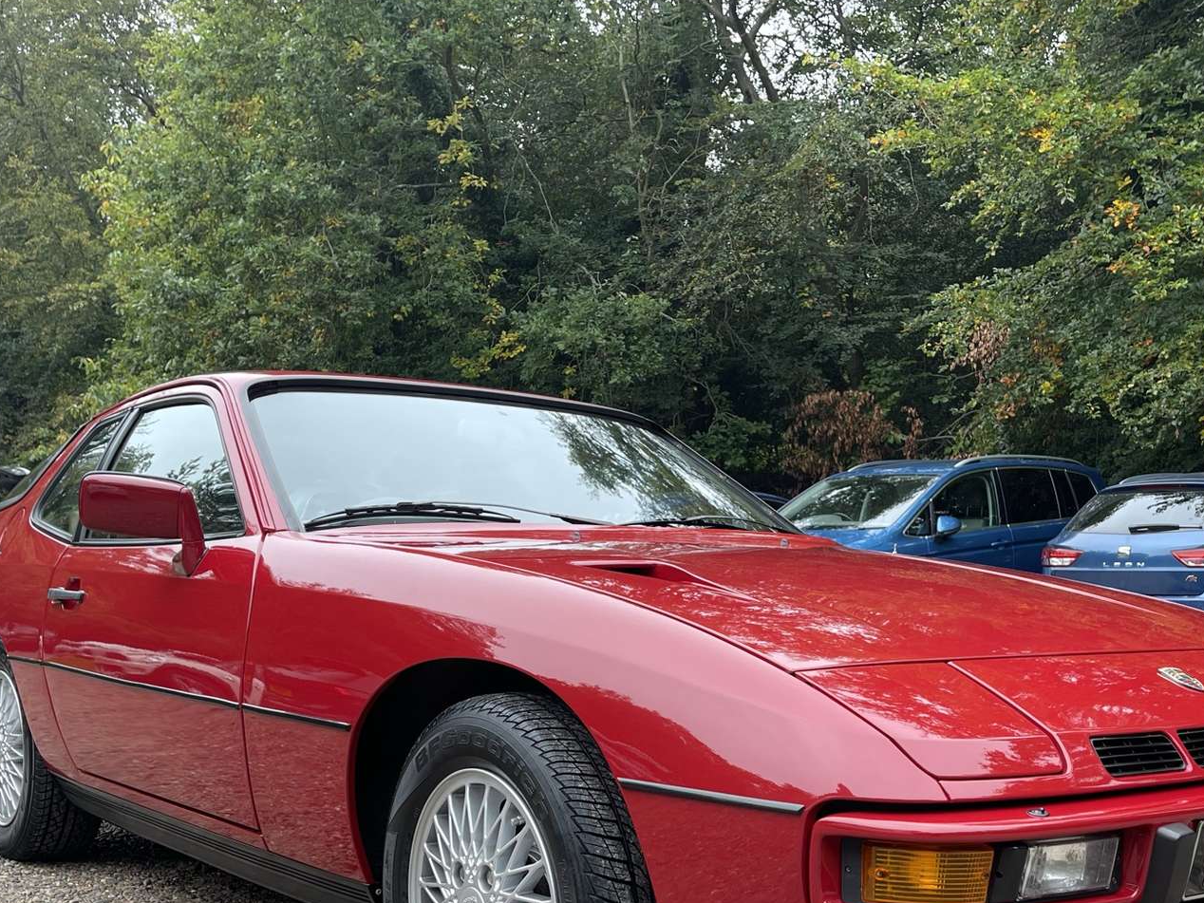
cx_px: 708
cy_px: 685
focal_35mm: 41
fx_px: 1426
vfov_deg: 34.4
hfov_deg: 45.6
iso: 32
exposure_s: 1/208
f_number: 1.6
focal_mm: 5.1
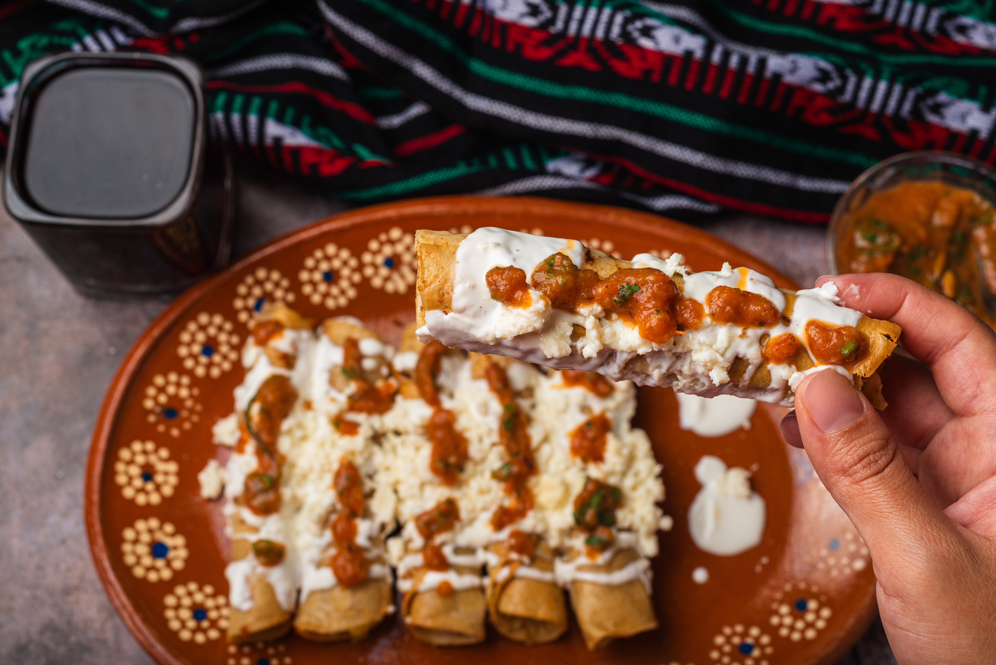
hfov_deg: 39.6
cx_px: 498
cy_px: 332
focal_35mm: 50
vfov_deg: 27.0
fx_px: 1384
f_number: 7.1
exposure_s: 1/200
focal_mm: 50
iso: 100
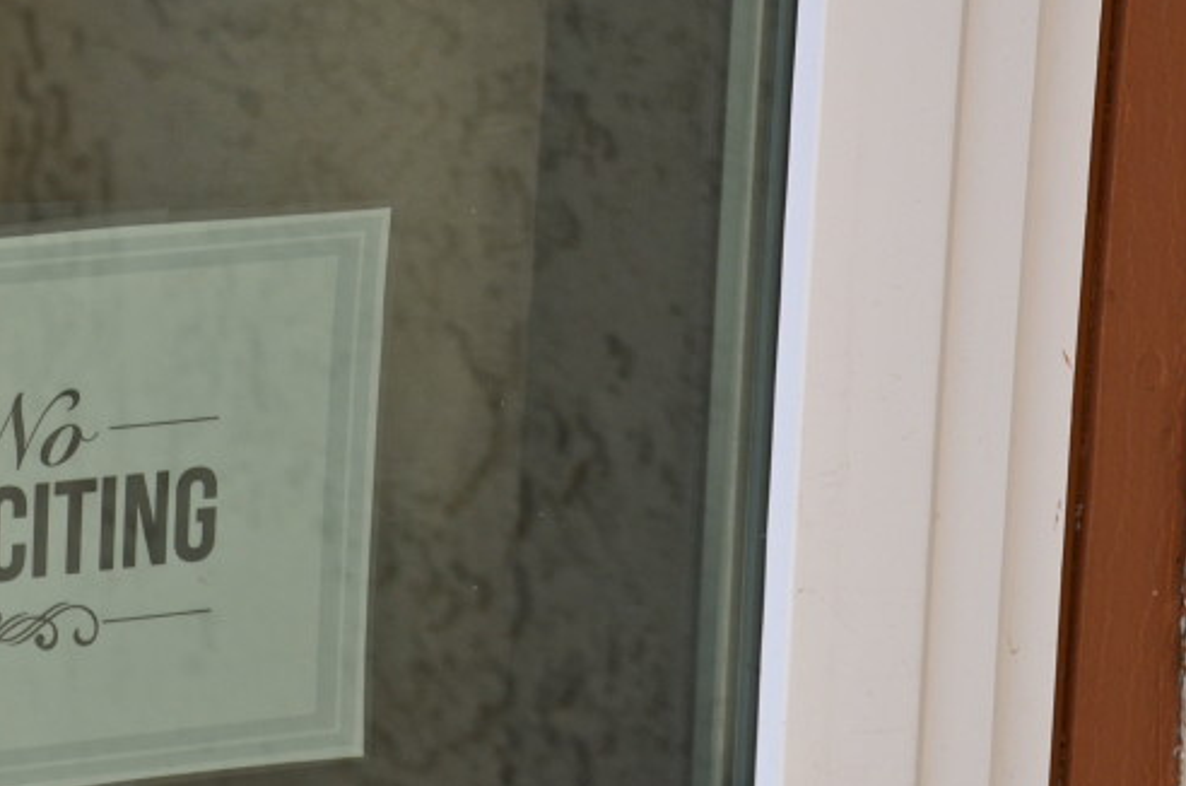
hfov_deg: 7.3
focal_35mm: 281
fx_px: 9239
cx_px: 53
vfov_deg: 4.9
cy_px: 535
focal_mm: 90
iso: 200
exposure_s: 1/250
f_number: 8
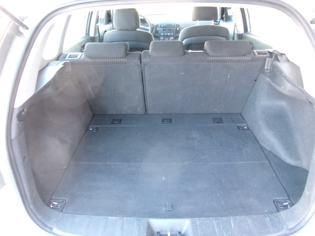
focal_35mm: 28
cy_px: 118
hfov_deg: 63.4
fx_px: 255
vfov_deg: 49.7
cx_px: 158
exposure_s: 1/17
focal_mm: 5.1
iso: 572
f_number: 3.9
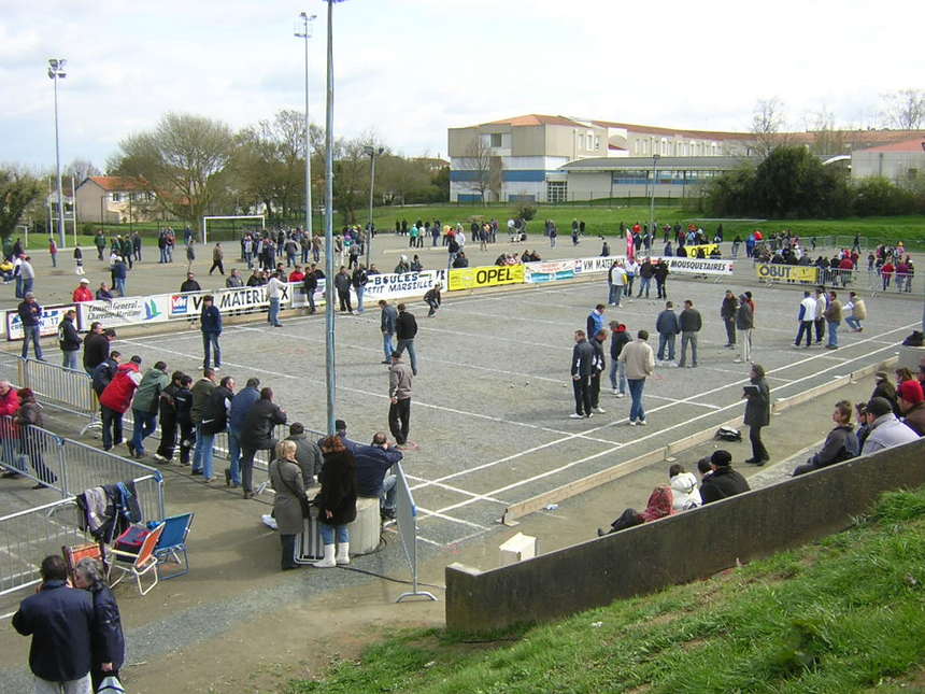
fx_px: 962
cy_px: 347
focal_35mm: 36
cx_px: 462
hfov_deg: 51.4
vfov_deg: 39.7
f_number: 5.2
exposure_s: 1/192
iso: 100
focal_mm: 4.7
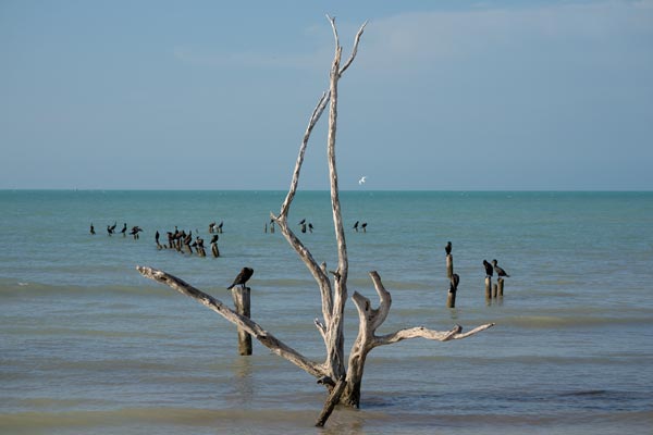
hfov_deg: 19.1
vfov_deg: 12.8
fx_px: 1941
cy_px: 218
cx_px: 326
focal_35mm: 107
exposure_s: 1/3200
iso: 640
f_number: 9
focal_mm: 107
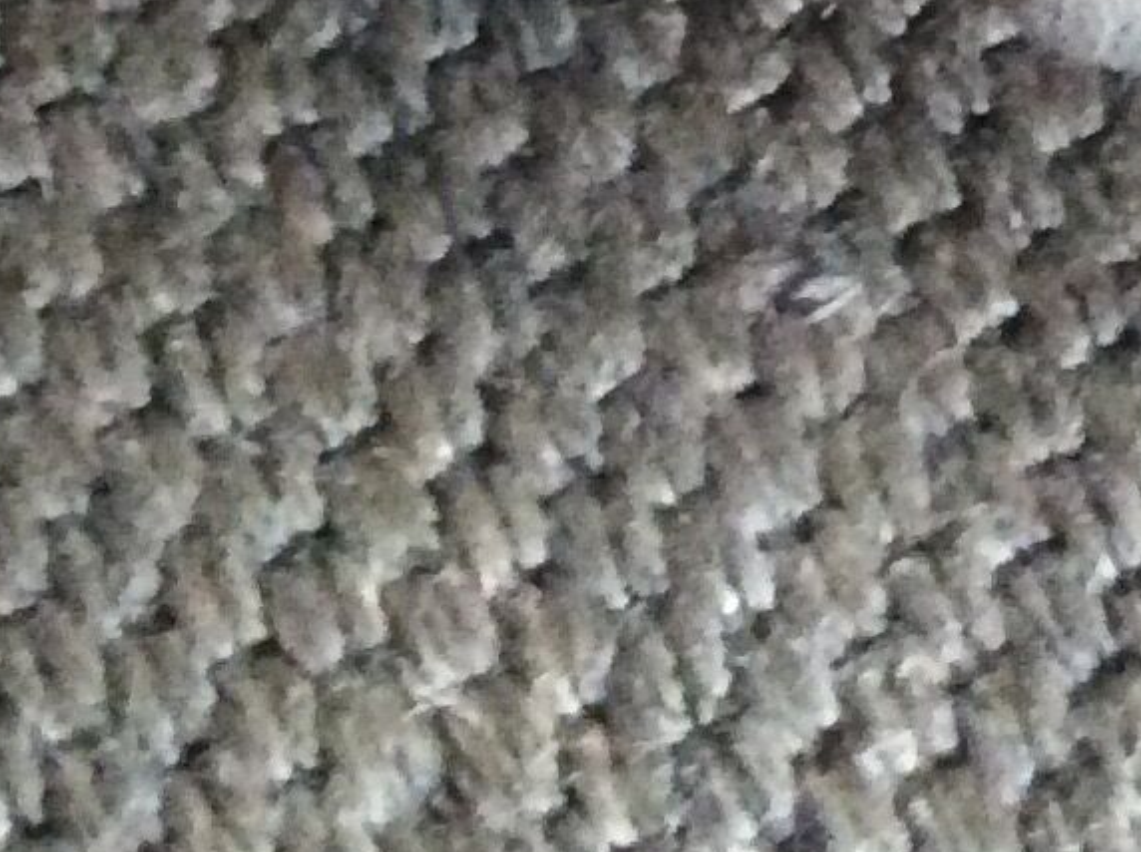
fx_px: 4771
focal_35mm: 145
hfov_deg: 12.9
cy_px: -1022
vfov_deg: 9.4
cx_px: 1733
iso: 320
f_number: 2.4
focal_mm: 3.3
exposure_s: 1/20
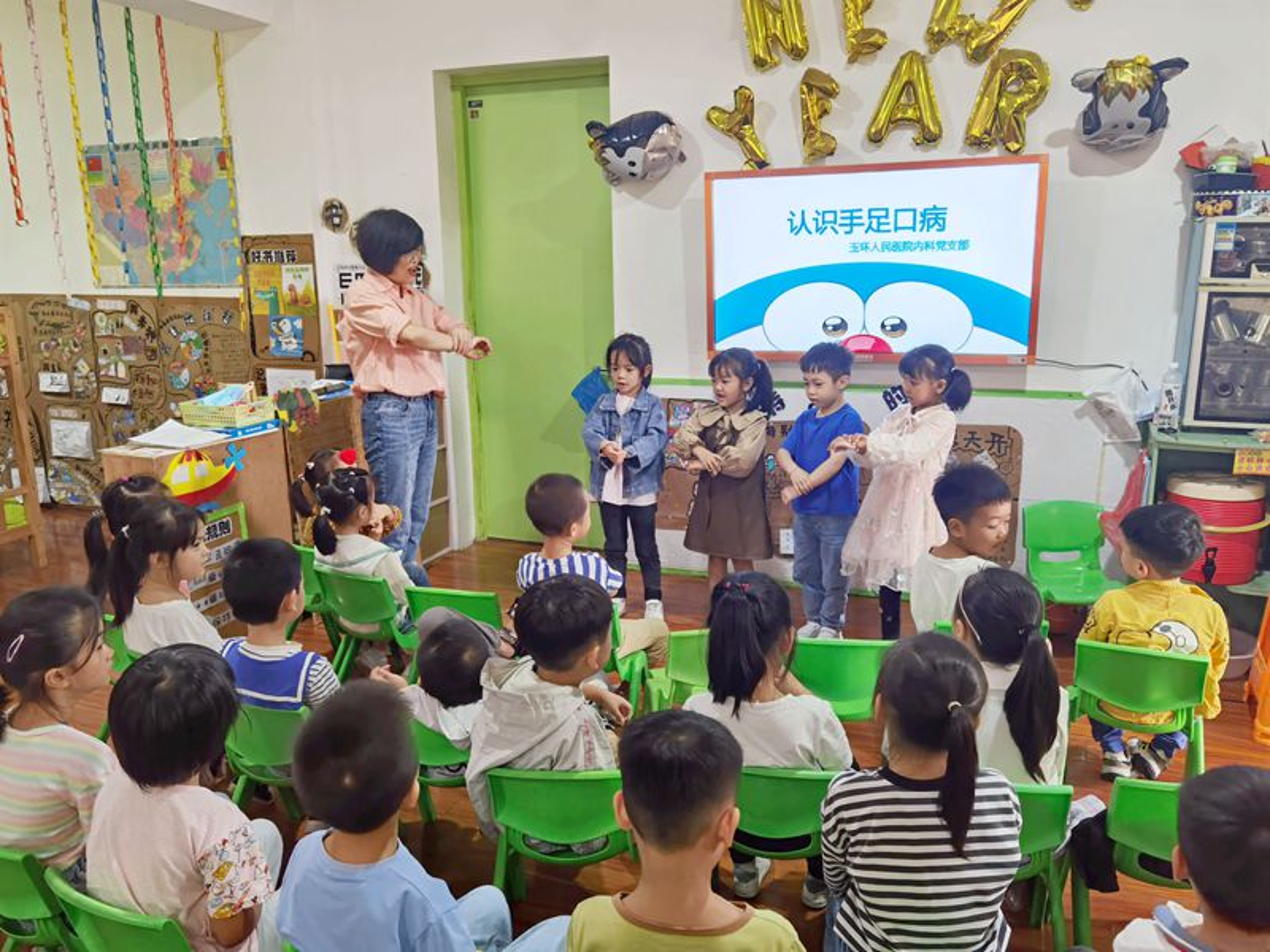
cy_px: 476
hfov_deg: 65.3
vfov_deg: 51.4
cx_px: 635
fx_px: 991
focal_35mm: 27
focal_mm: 6.71
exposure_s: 1/50
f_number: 1.9
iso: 50
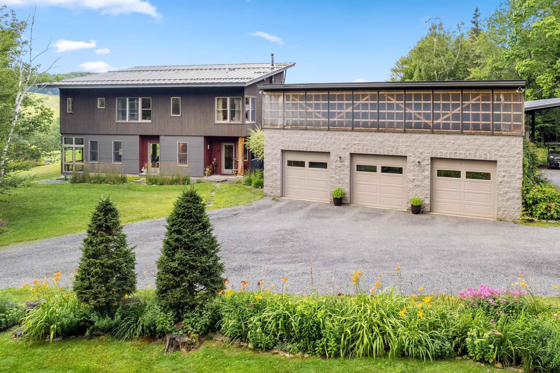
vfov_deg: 51.2
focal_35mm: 25
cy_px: 190
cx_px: 316
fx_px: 389
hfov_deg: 71.2
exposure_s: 1/15
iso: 140
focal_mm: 8.38
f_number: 2.8
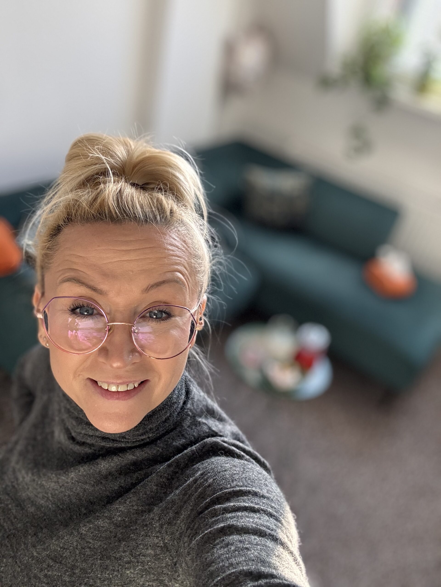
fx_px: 510
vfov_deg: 60.0
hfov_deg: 46.8
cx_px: 220
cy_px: 294
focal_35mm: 30
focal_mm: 2.69
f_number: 1.9
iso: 80
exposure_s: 1/104
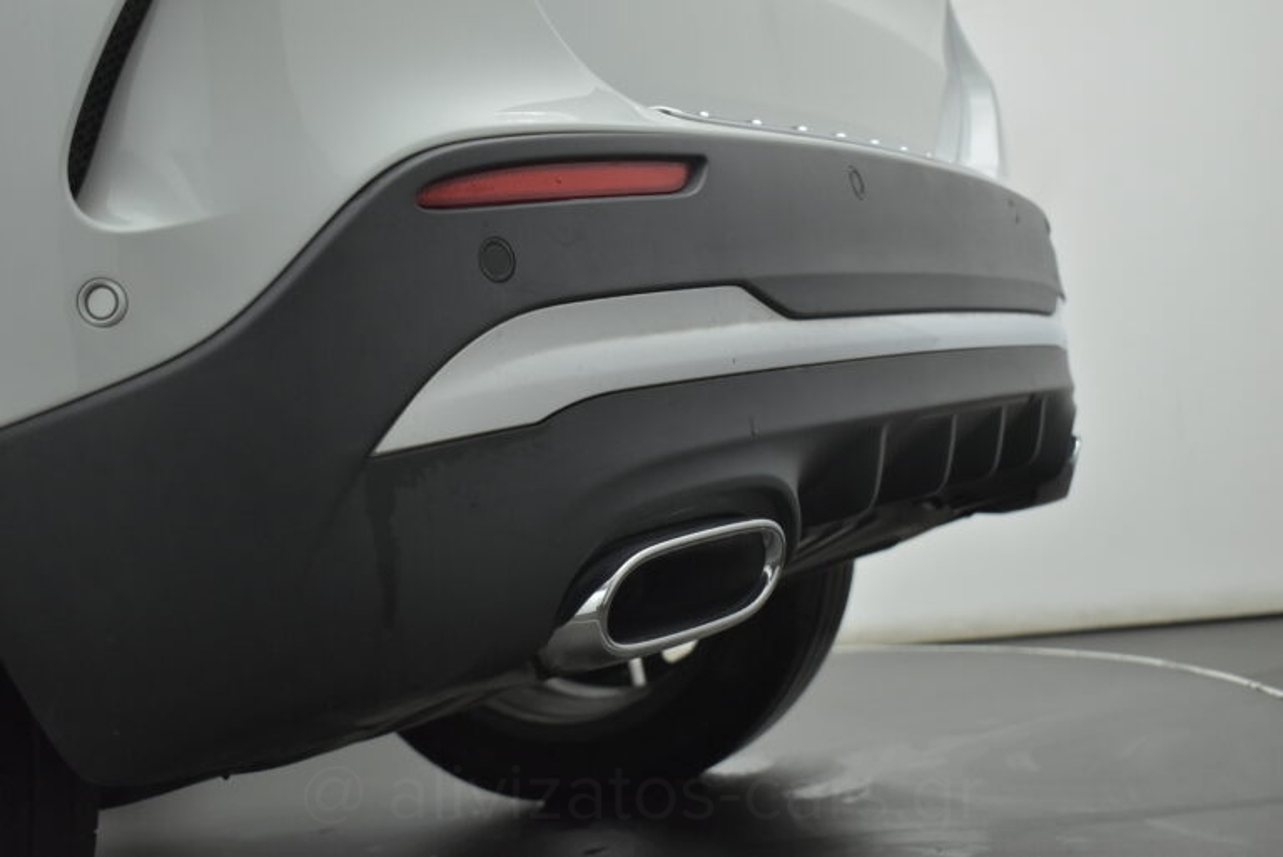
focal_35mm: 57
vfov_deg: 23.8
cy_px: 428
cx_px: 642
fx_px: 2032
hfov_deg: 35.0
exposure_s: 1/160
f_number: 4.8
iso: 1600
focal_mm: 38
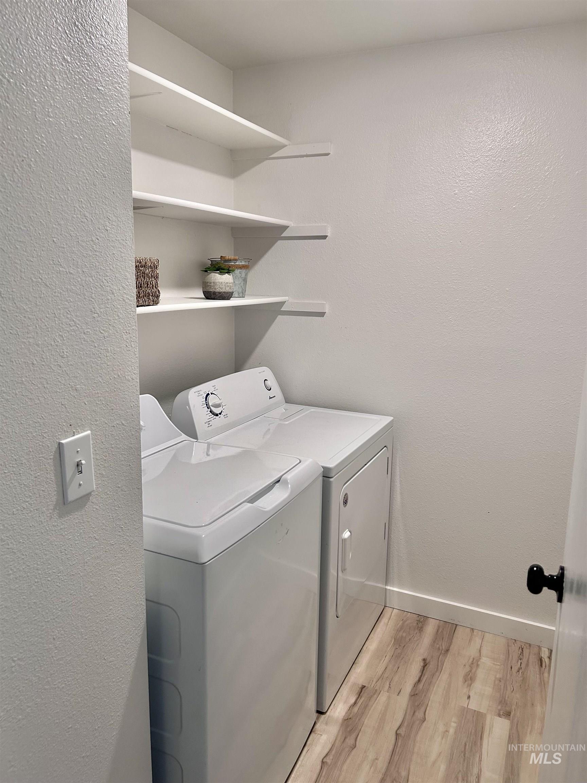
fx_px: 588
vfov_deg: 67.3
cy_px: 392
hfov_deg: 53.1
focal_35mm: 26
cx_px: 294
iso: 125
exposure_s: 1/120
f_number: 1.5
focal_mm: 5.7
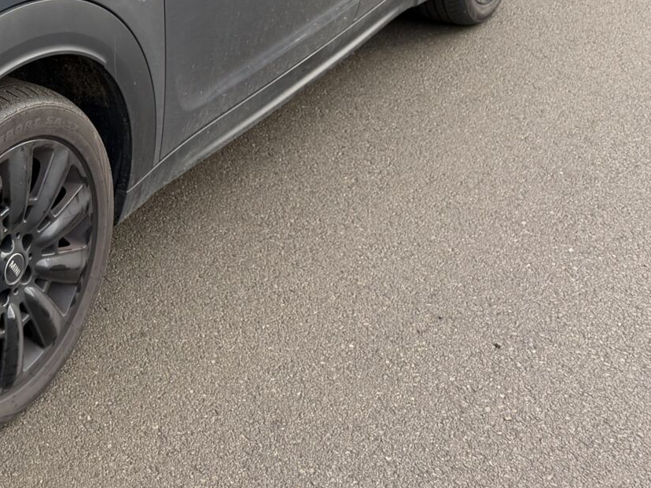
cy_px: -19
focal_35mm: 58
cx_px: -93
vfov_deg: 23.9
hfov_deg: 29.4
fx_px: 1091
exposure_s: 1/979
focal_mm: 6.76
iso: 100
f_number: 1.78
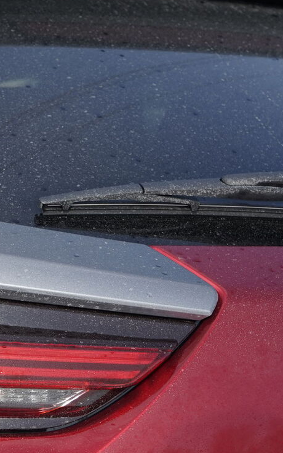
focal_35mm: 93
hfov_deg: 13.0
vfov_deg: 22.3
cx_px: -196
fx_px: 1148
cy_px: 282
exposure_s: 1/400
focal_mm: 35
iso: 320
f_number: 8
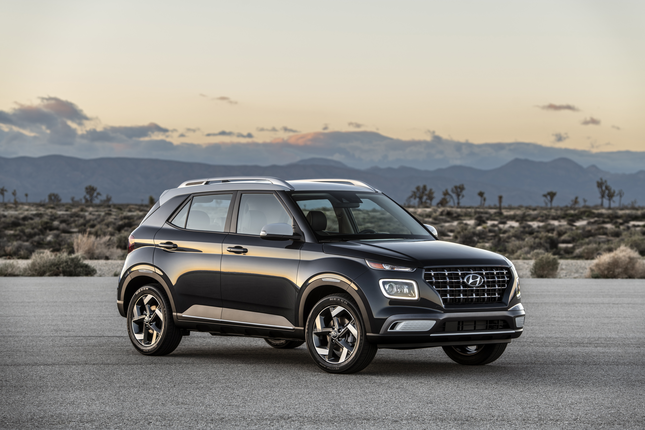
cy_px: 215
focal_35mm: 105
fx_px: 1881
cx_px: 322
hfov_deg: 19.5
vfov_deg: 13.0
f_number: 5
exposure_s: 1/20
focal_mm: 105
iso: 64
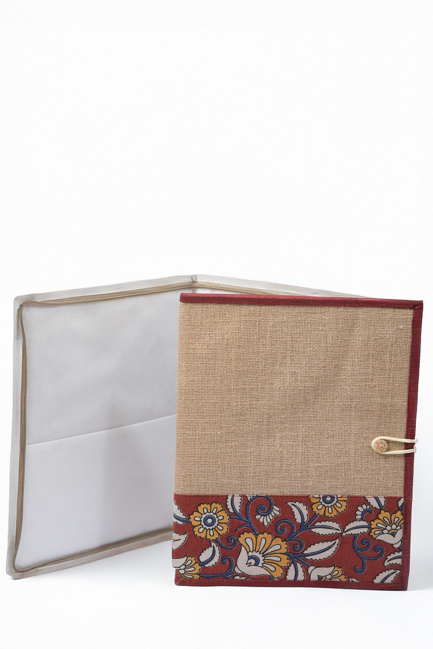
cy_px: 324
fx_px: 1351
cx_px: 216
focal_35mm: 75
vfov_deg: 27.0
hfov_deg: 18.2
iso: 640
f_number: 3.2
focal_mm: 75
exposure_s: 1/500
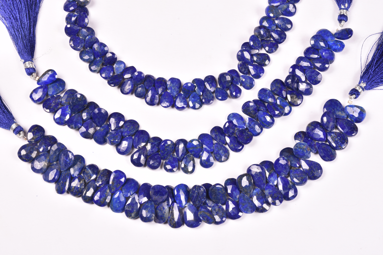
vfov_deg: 13.0
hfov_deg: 19.5
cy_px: 128
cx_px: 192
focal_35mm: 105
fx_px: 1117
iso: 320
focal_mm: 70
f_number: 22
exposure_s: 1/125
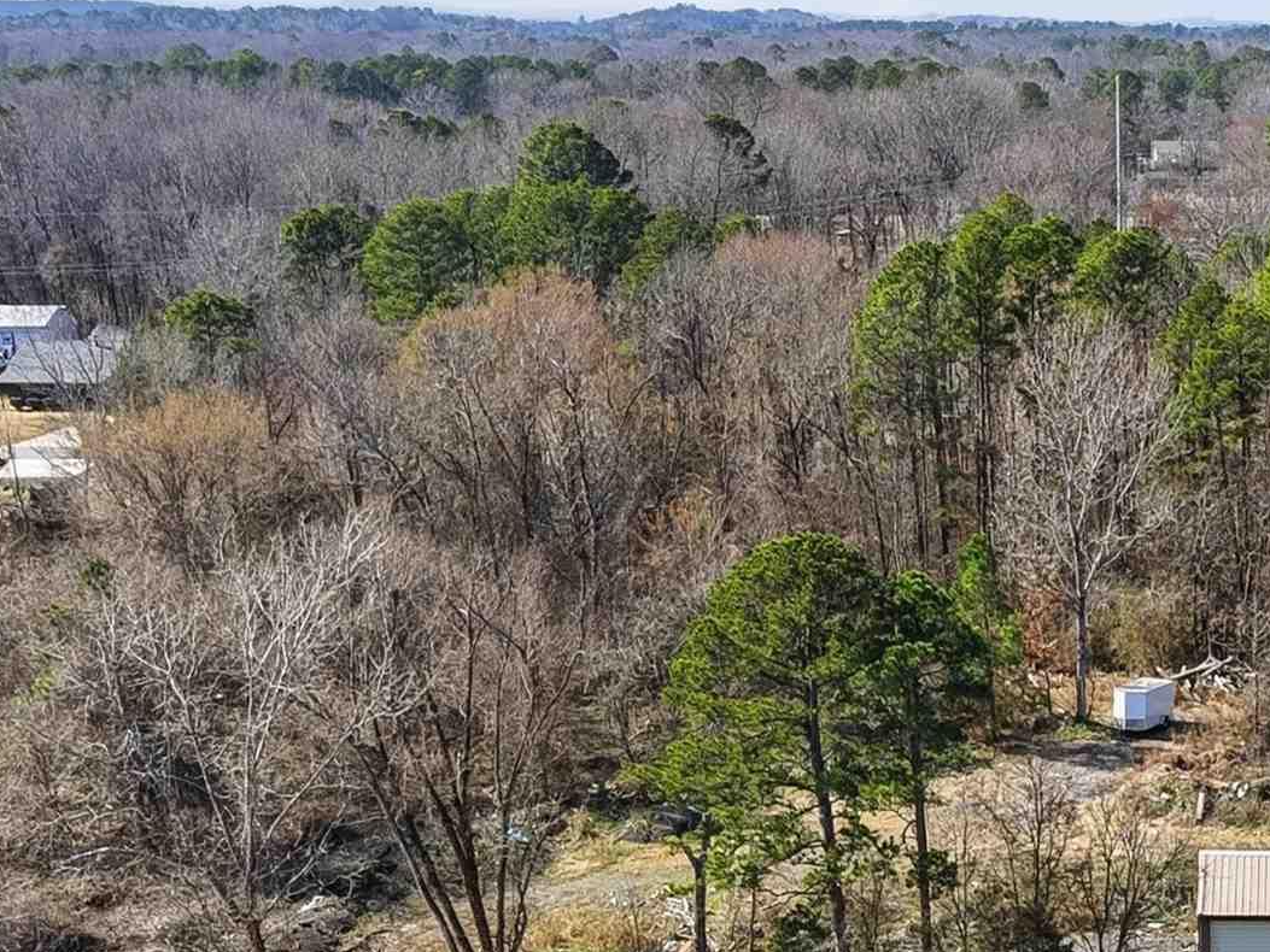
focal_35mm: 70
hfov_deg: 26.2
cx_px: 1284
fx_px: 2568
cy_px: 956
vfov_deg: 20.3
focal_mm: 8.7
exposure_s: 1/5000
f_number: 1.8
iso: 260
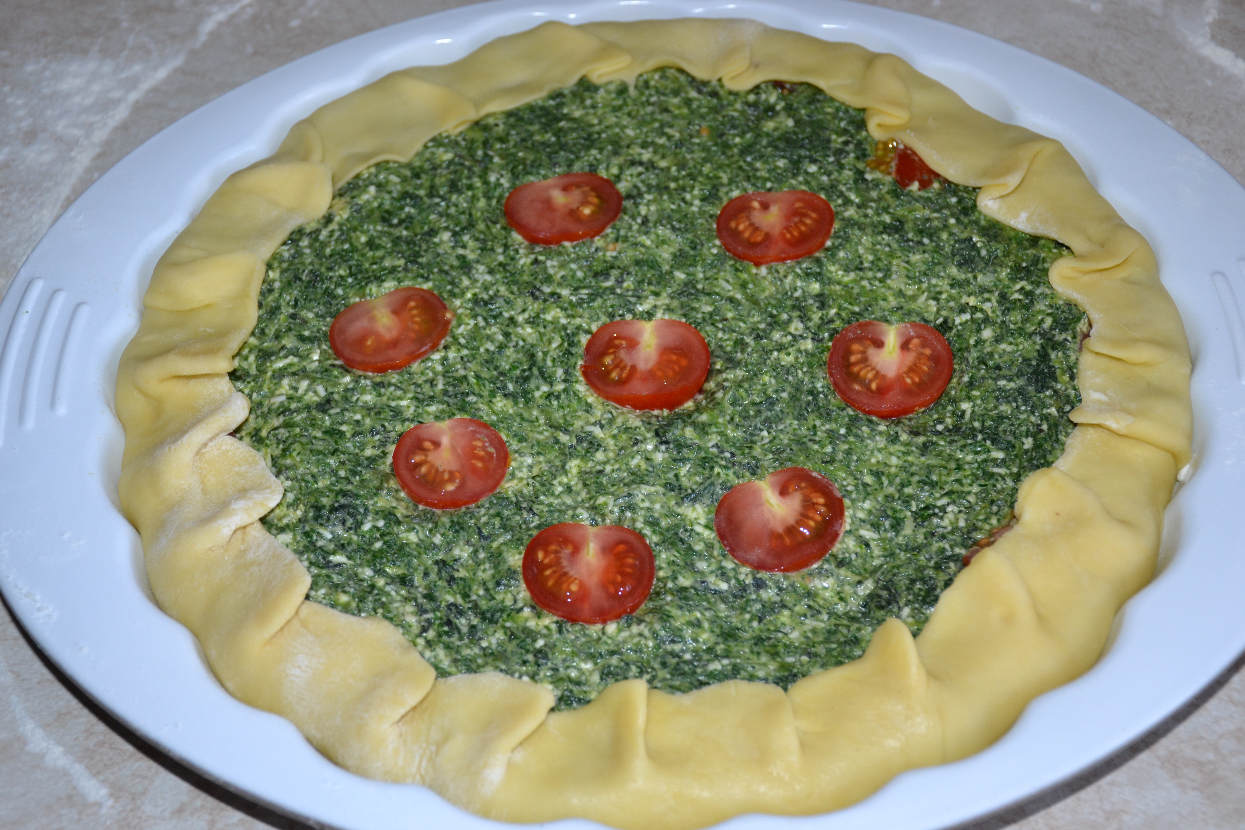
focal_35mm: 57
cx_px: 622
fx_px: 1971
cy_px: 415
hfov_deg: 35.1
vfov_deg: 23.8
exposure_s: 1/60
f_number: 4.2
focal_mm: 38
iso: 720
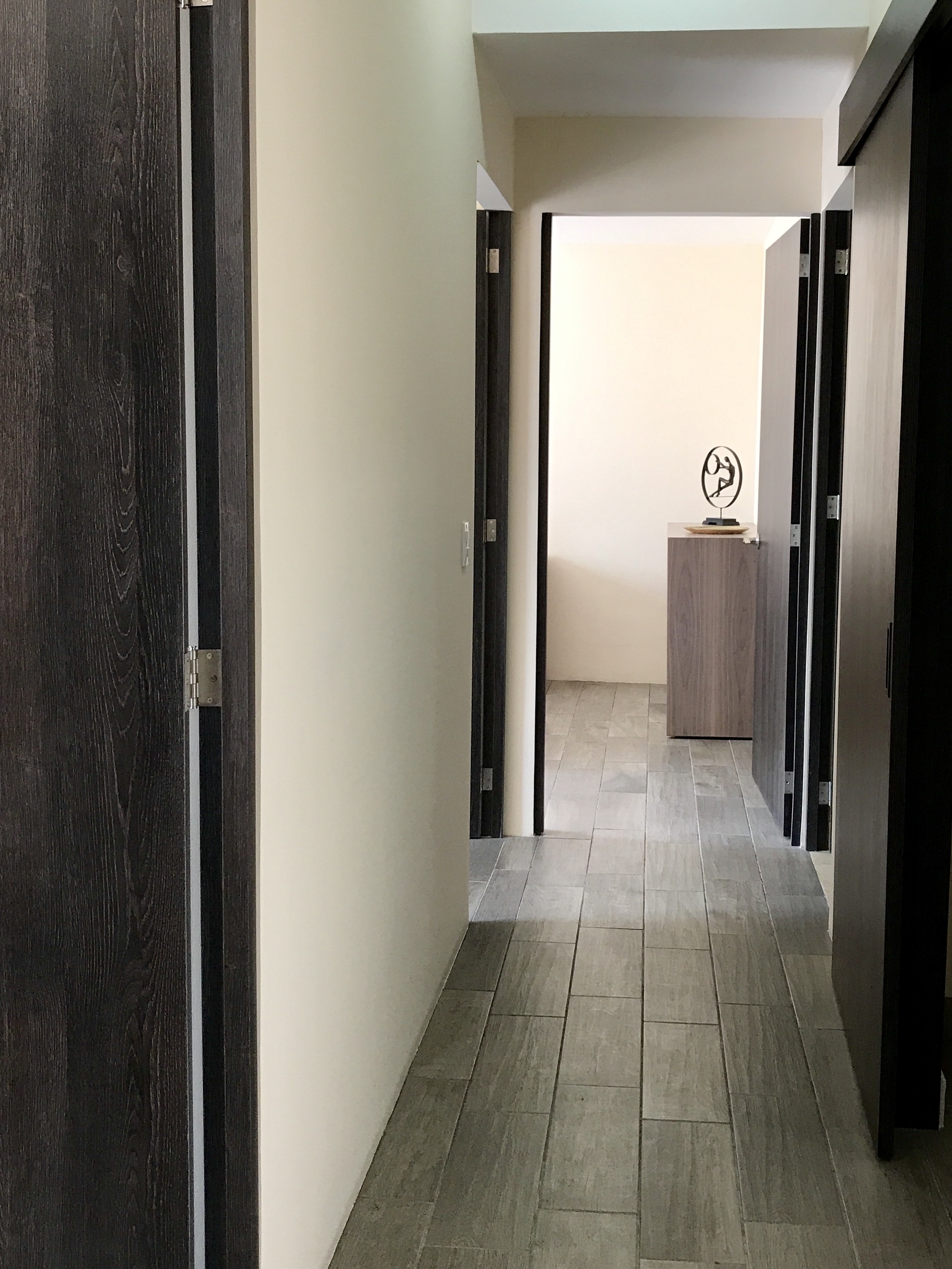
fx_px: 1430
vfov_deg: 47.8
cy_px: 582
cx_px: 559
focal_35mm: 39
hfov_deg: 36.7
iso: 25
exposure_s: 1/40
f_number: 1.8
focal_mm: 3.99
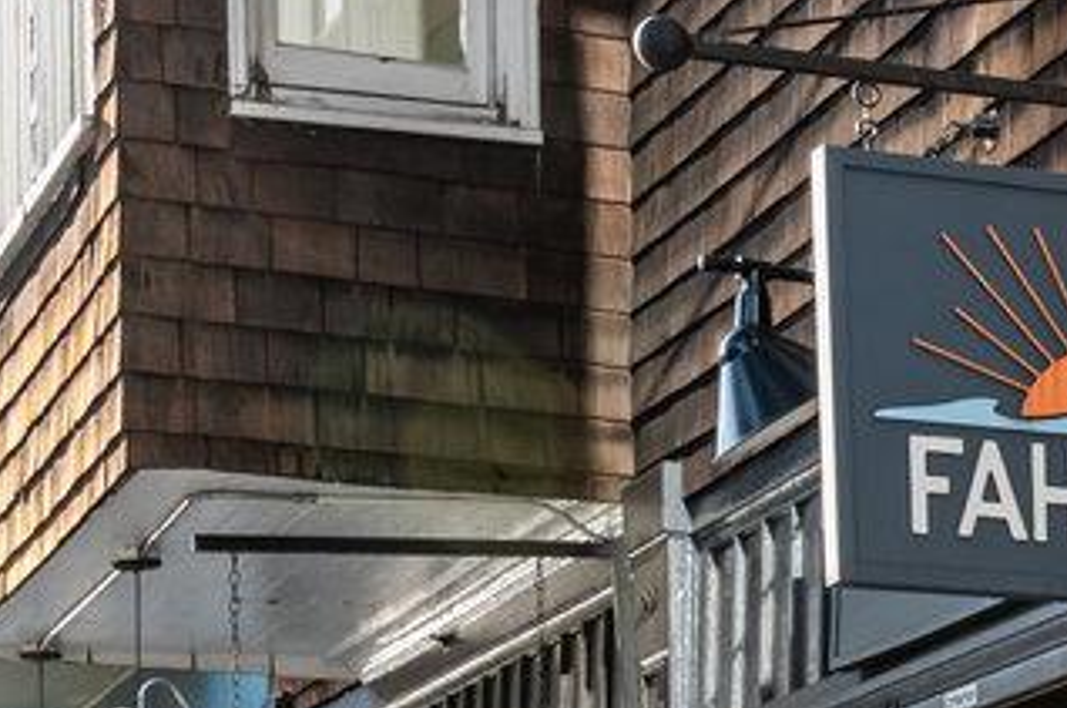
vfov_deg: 9.8
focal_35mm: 136
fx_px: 4025
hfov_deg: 13.8
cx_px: 1792
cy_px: 1027
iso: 400
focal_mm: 36
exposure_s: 1/100
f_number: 9
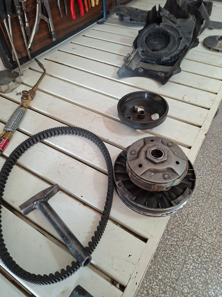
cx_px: 111
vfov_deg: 73.9
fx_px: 197
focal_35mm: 23
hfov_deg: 58.9
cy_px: 148
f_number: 1.8
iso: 200
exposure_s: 1/100
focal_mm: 5.54
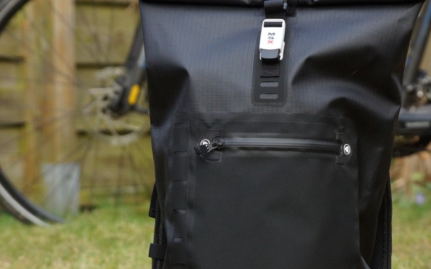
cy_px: 182
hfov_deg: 7.7
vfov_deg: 4.8
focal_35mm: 273
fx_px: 3207
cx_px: 262
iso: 800
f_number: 5.6
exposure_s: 1/250
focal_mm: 120
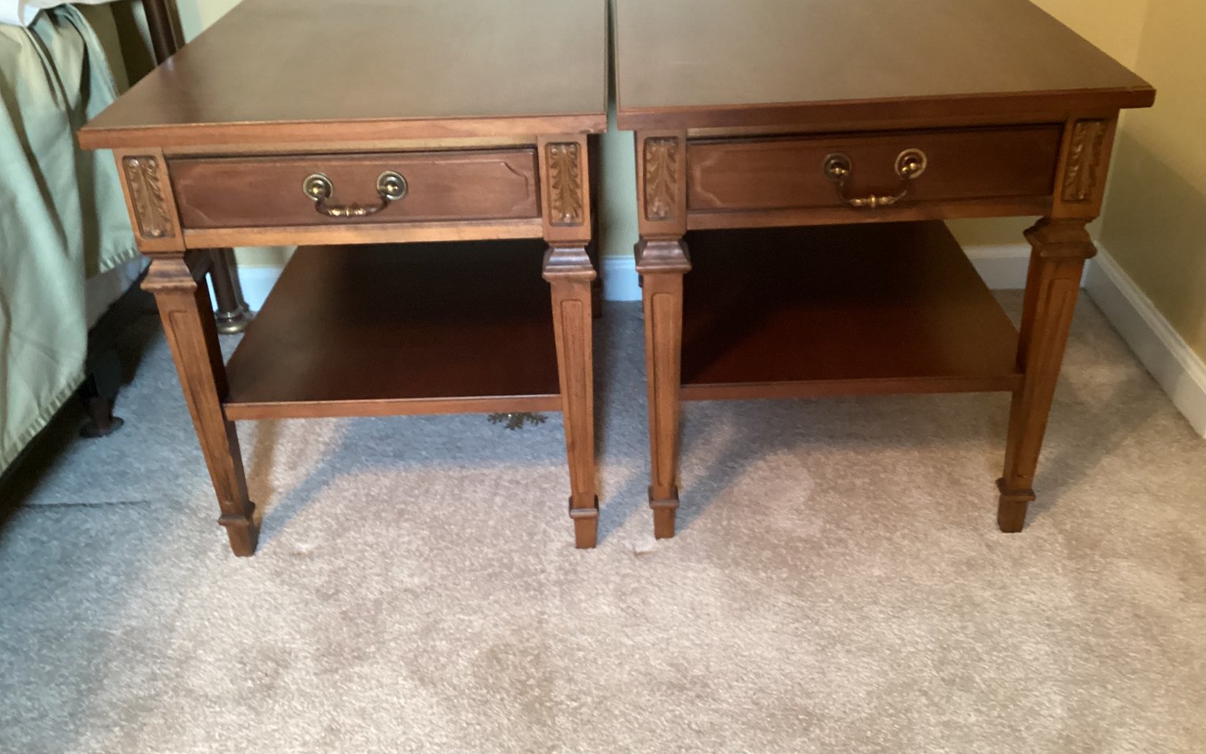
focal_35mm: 33
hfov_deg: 58.1
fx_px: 1085
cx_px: 602
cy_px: 359
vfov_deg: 38.3
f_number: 2.4
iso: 400
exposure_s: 1/25
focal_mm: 3.3
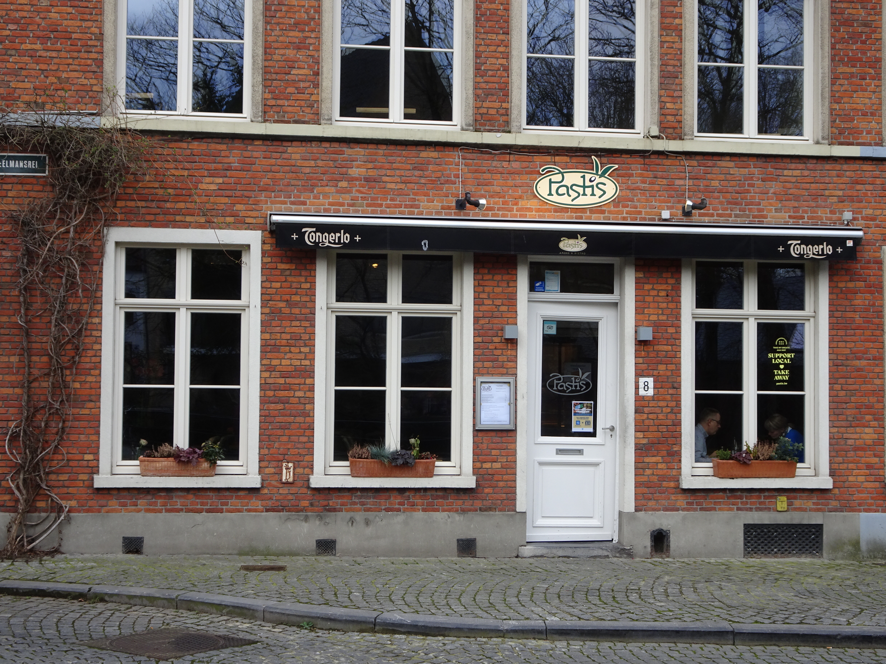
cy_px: 332
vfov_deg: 29.1
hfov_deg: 38.2
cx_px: 443
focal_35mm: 50
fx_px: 1280
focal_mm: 8.51
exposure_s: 1/100
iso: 80
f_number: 4.5
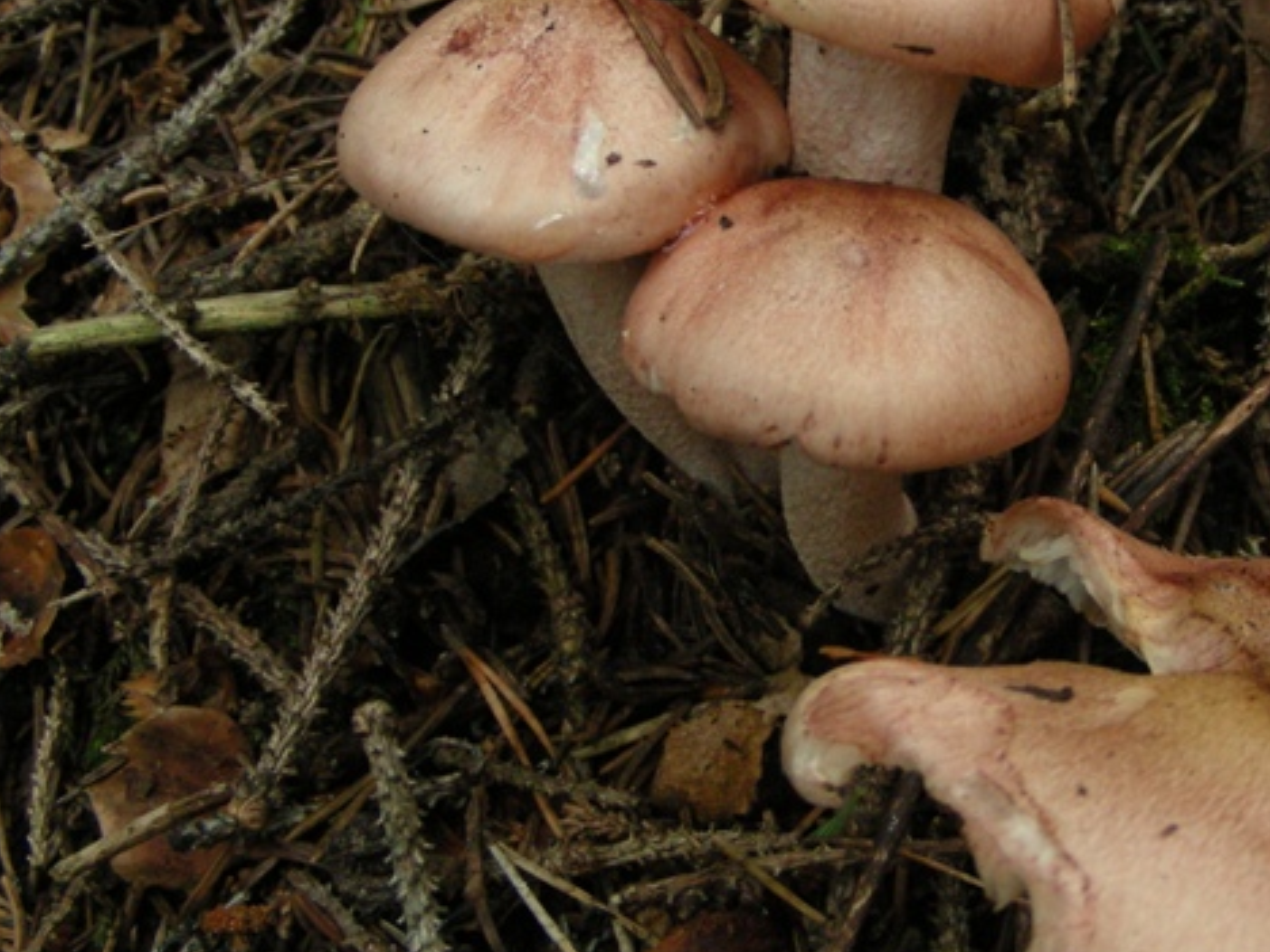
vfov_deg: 22.6
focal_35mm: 65
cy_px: 412
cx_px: 944
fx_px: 2385
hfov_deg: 29.4
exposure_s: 1/14.8
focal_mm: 6.3
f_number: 3.5
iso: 200
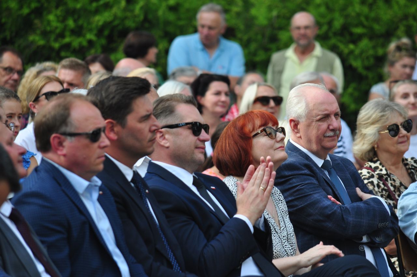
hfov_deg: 6.3
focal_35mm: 330
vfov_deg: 4.2
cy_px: 138
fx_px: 3818
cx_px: 208
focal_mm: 220
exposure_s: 1/400
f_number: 5.6
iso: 320
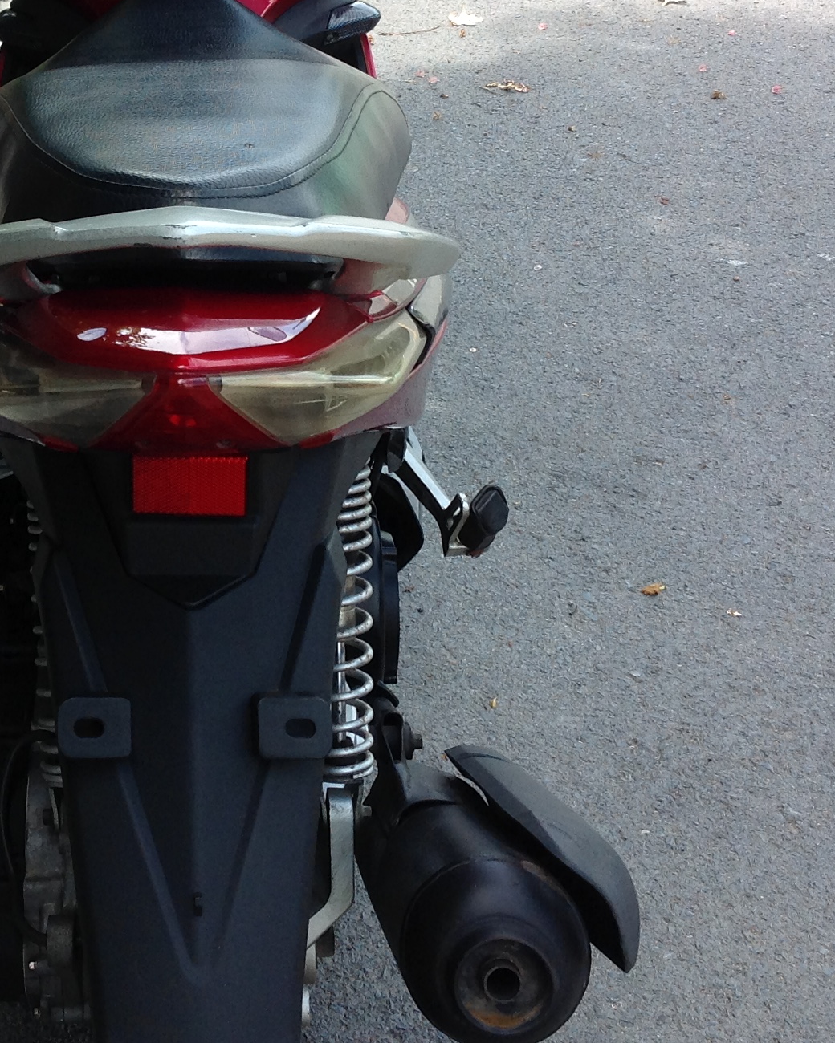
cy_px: 306
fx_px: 2101
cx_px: 77
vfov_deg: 27.6
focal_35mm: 68
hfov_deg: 21.9
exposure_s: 1/451
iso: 50
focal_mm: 4.28
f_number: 2.4
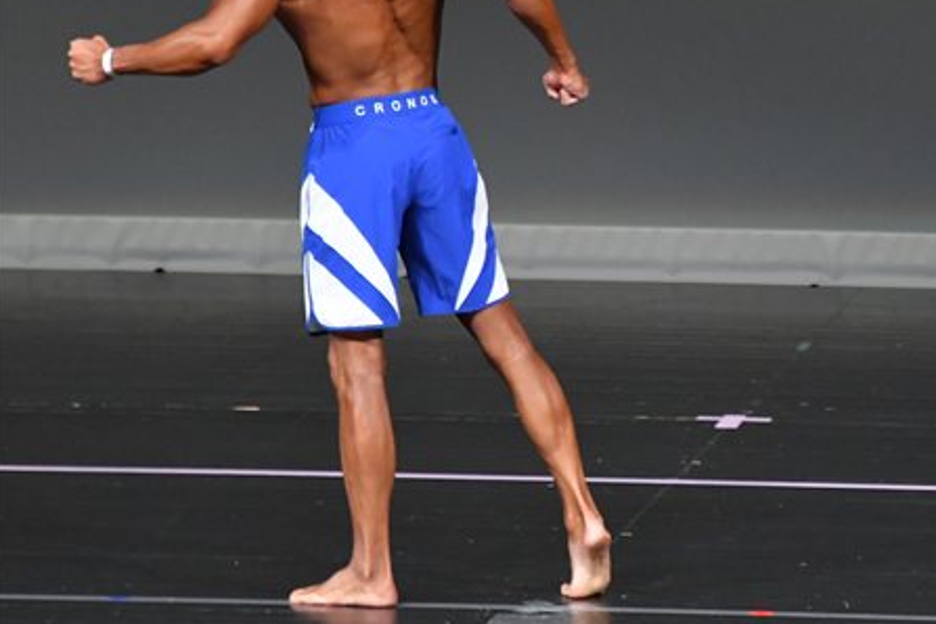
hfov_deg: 3.8
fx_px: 14195
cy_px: 147
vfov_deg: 2.5
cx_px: 803
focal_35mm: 546
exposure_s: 1/400
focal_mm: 210
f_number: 5.6
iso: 4000
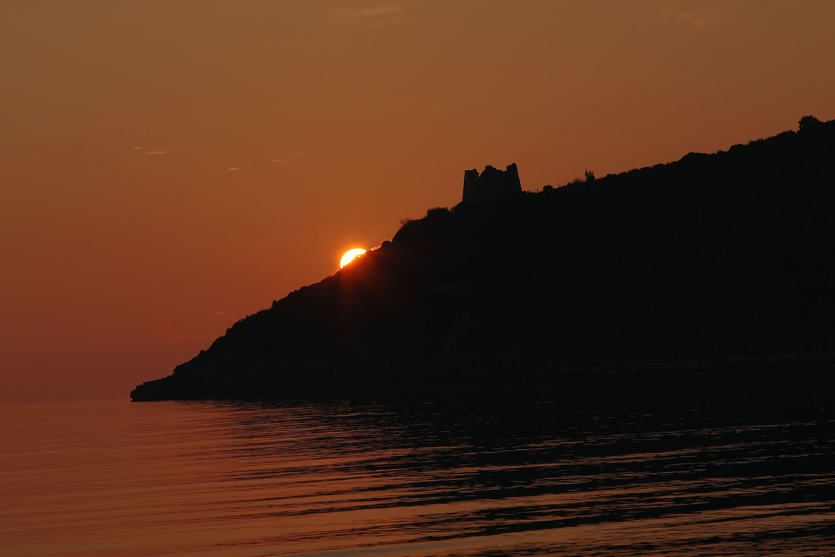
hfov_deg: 13.3
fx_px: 3572
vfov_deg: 8.9
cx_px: 418
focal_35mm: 154
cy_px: 278
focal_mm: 100
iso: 200
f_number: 9
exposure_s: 1/800
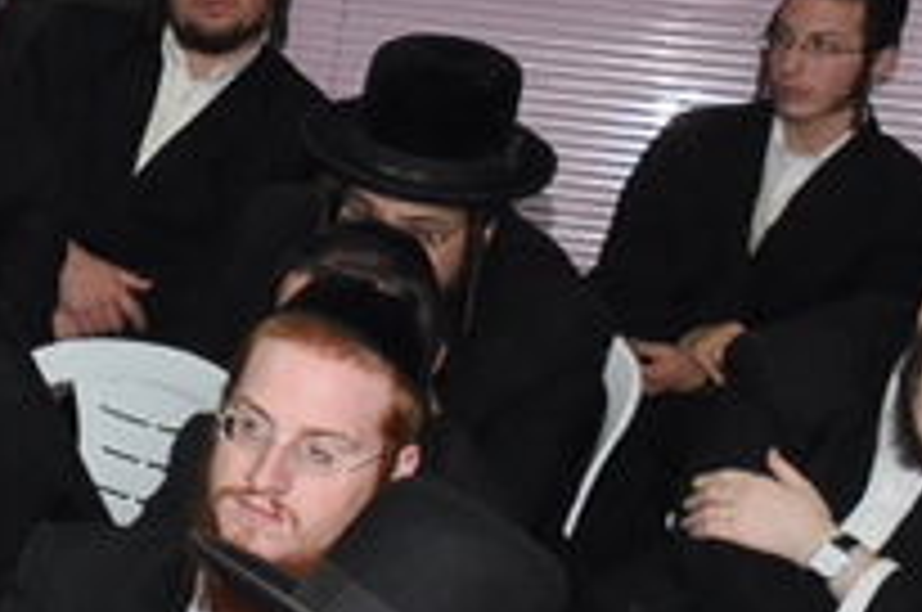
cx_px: -1439
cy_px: 808
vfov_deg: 7.4
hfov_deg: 9.6
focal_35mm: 184
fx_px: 4705
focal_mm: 18
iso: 500
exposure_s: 1/160
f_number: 5
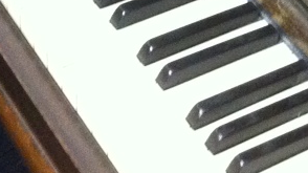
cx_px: 368
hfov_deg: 12.5
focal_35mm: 168
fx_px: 1371
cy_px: -230
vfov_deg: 6.9
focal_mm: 3.85
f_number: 2.8
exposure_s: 1/17
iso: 400
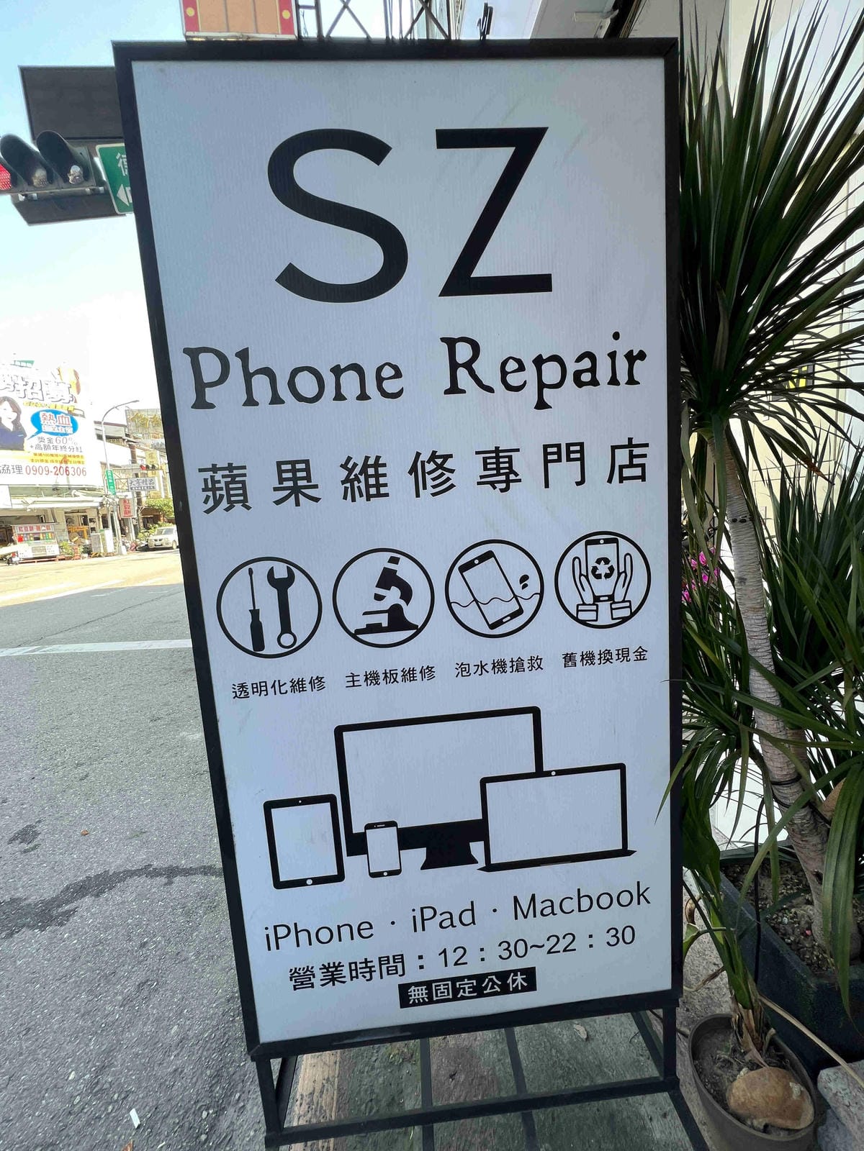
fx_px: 433
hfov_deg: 89.9
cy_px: 576
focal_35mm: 13
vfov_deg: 106.2
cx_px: 432
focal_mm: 1.57
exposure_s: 1/122
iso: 40
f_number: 1.8
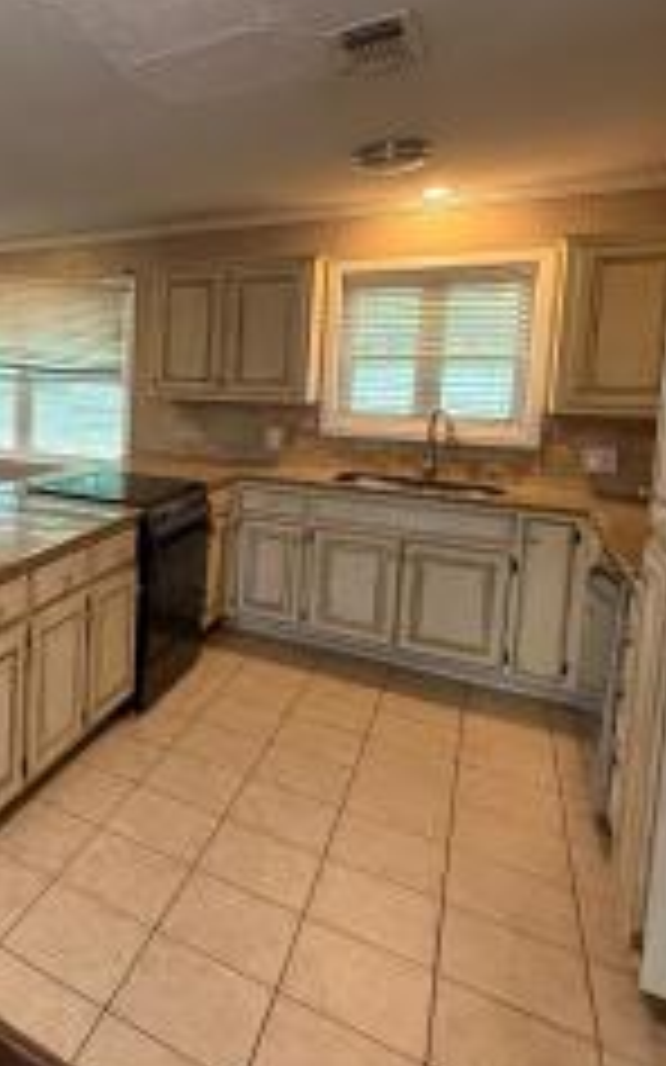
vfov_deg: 71.9
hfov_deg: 40.8
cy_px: 432
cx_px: -45
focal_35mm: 25
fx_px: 726
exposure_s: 1/60
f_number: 2.2
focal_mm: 2.22
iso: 320
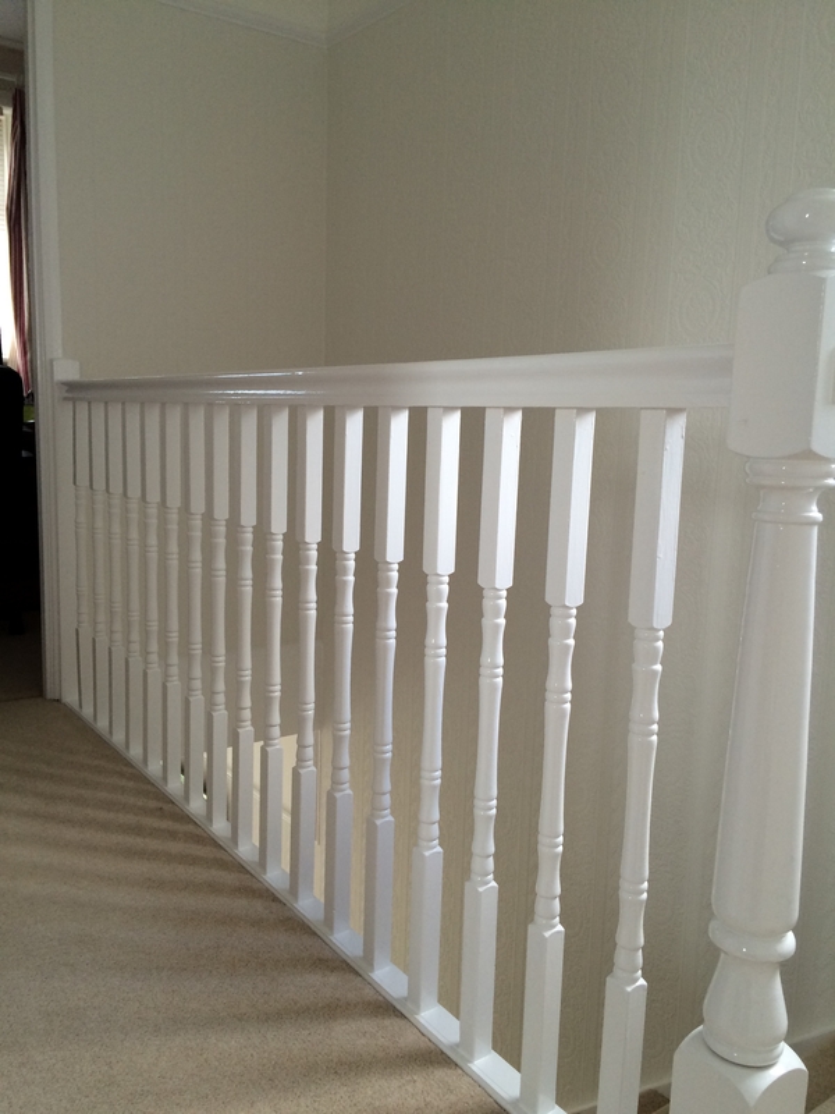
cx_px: 418
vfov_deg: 61.7
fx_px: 933
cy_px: 557
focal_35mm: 29
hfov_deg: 48.2
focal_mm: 4.15
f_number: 2.2
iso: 32
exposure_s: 1/30
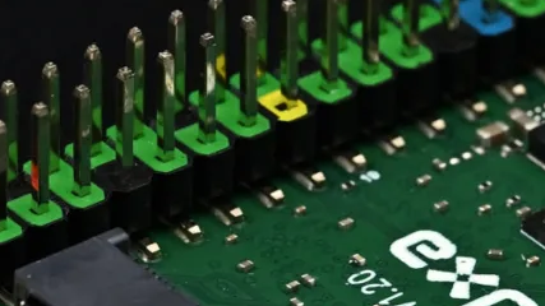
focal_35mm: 396
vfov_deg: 3.1
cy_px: 335
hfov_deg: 5.4
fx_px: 5722
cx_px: 653
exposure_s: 1/30
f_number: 11
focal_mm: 105
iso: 800
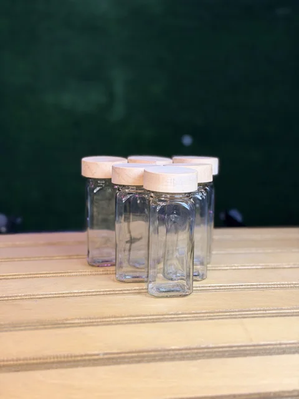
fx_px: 553
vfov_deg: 39.7
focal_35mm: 48
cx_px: 150
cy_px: 200
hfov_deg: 30.3
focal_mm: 6.76
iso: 50
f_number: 1.78
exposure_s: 1/163
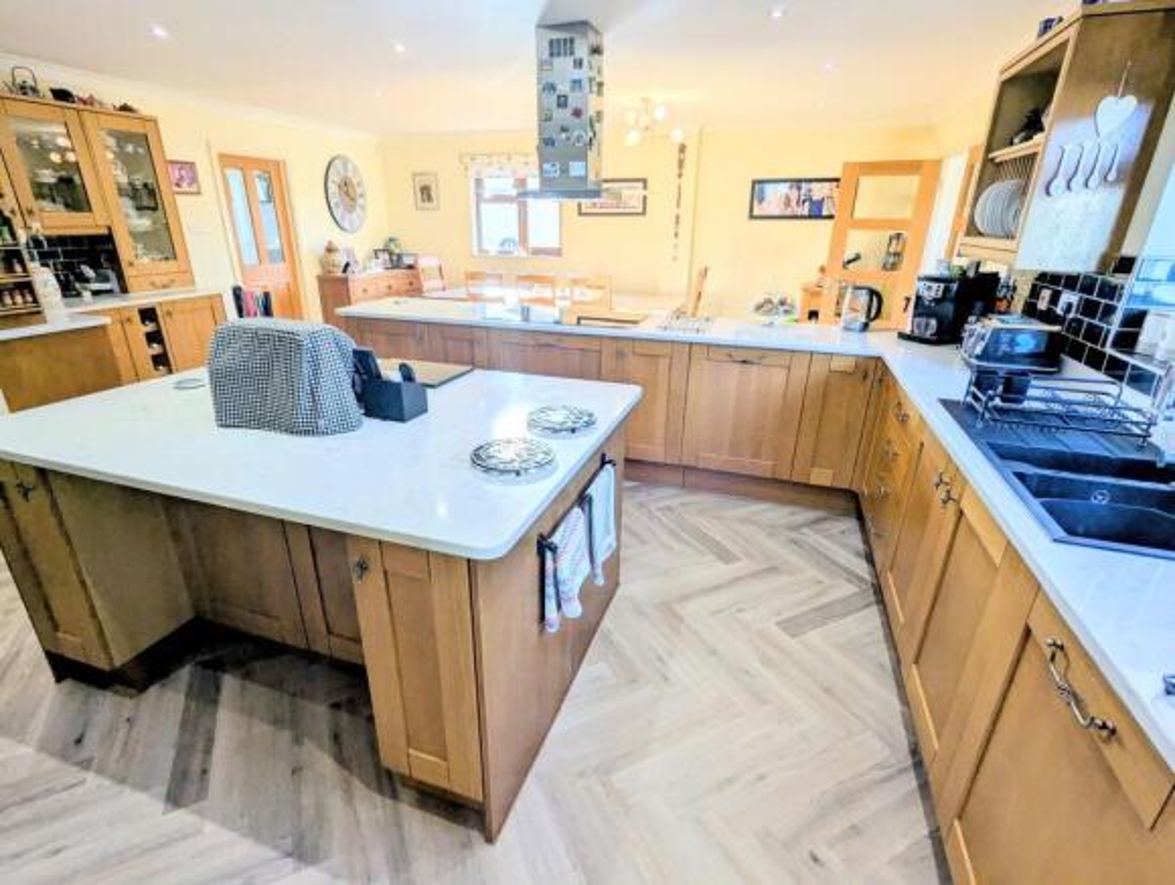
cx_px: 588
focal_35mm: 16
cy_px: 442
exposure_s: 1/100
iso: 56
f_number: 2.2
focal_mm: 2.35
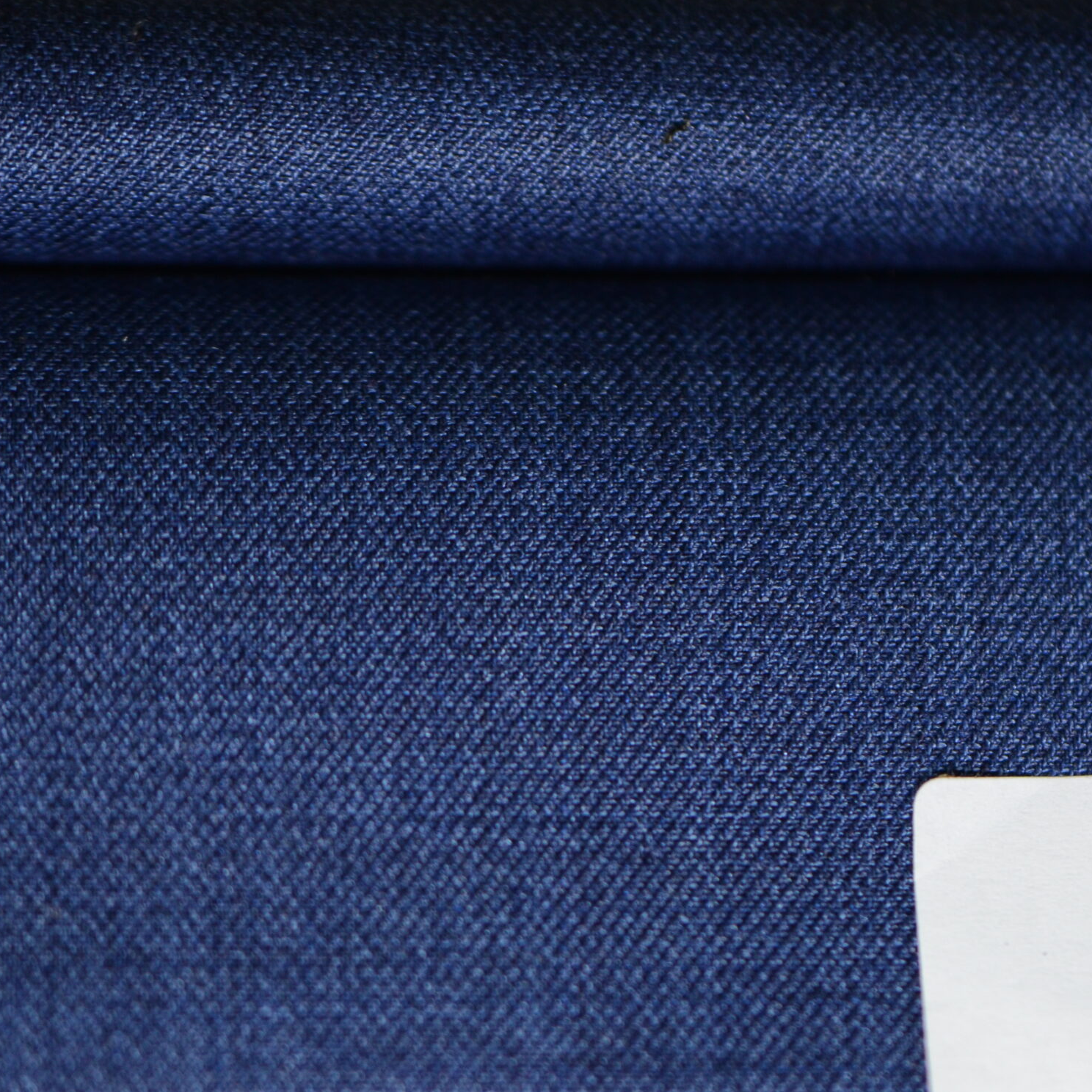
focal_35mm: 197
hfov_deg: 8.9
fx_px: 7031
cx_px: 813
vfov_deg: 8.9
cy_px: 621
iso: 800
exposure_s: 1/125
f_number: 3.5
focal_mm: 90
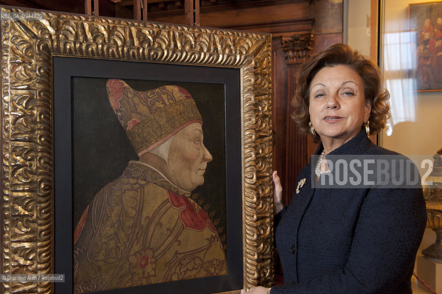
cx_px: 221
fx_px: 466
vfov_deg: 35.0
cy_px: 147
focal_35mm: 38
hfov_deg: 50.7
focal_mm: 38
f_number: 5.6
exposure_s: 1/15
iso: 800
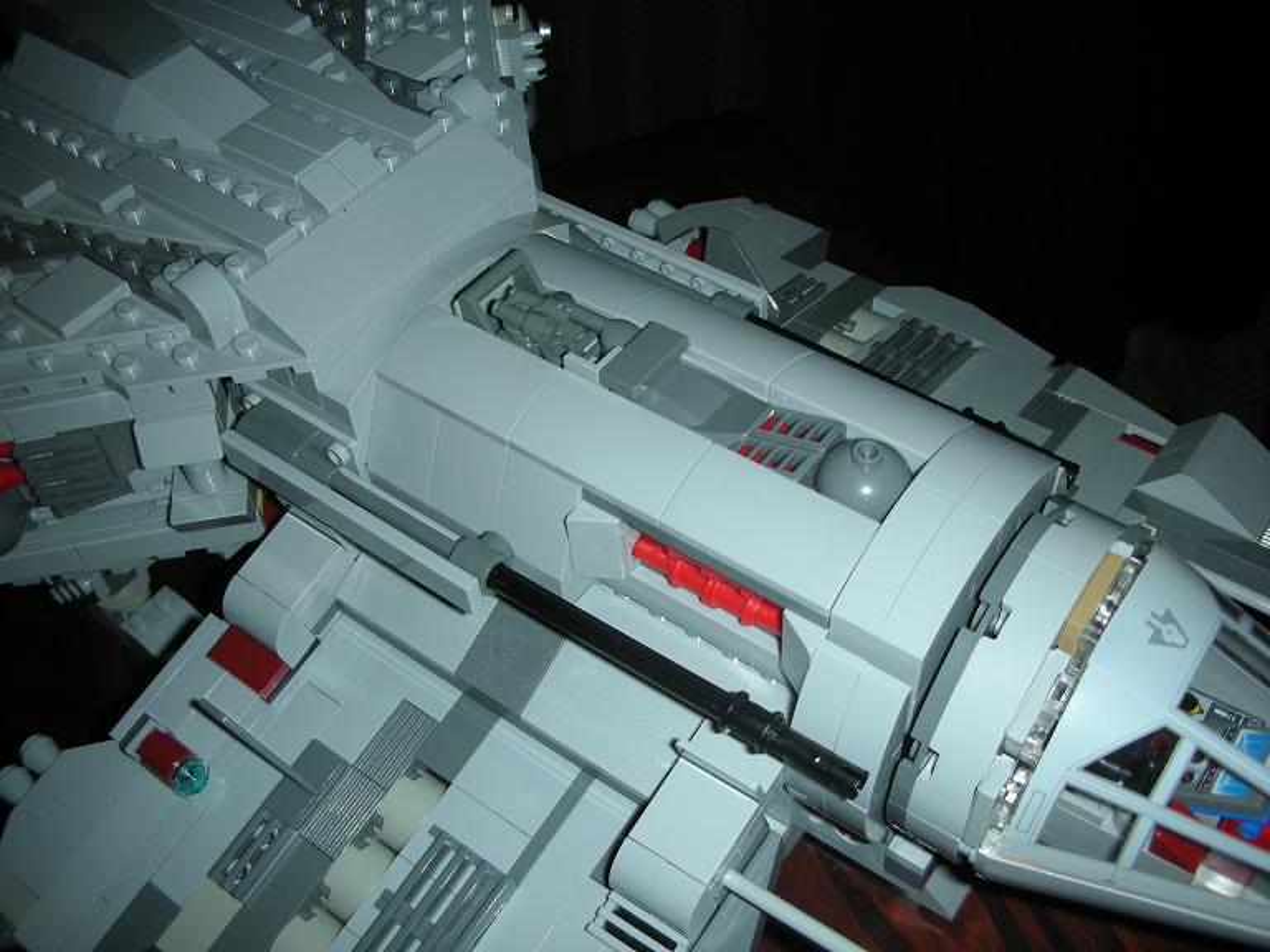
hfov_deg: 52.6
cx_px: 635
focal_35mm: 35
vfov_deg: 40.7
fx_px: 1284
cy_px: 476
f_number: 2.8
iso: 50
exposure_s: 1/60
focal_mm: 5.8
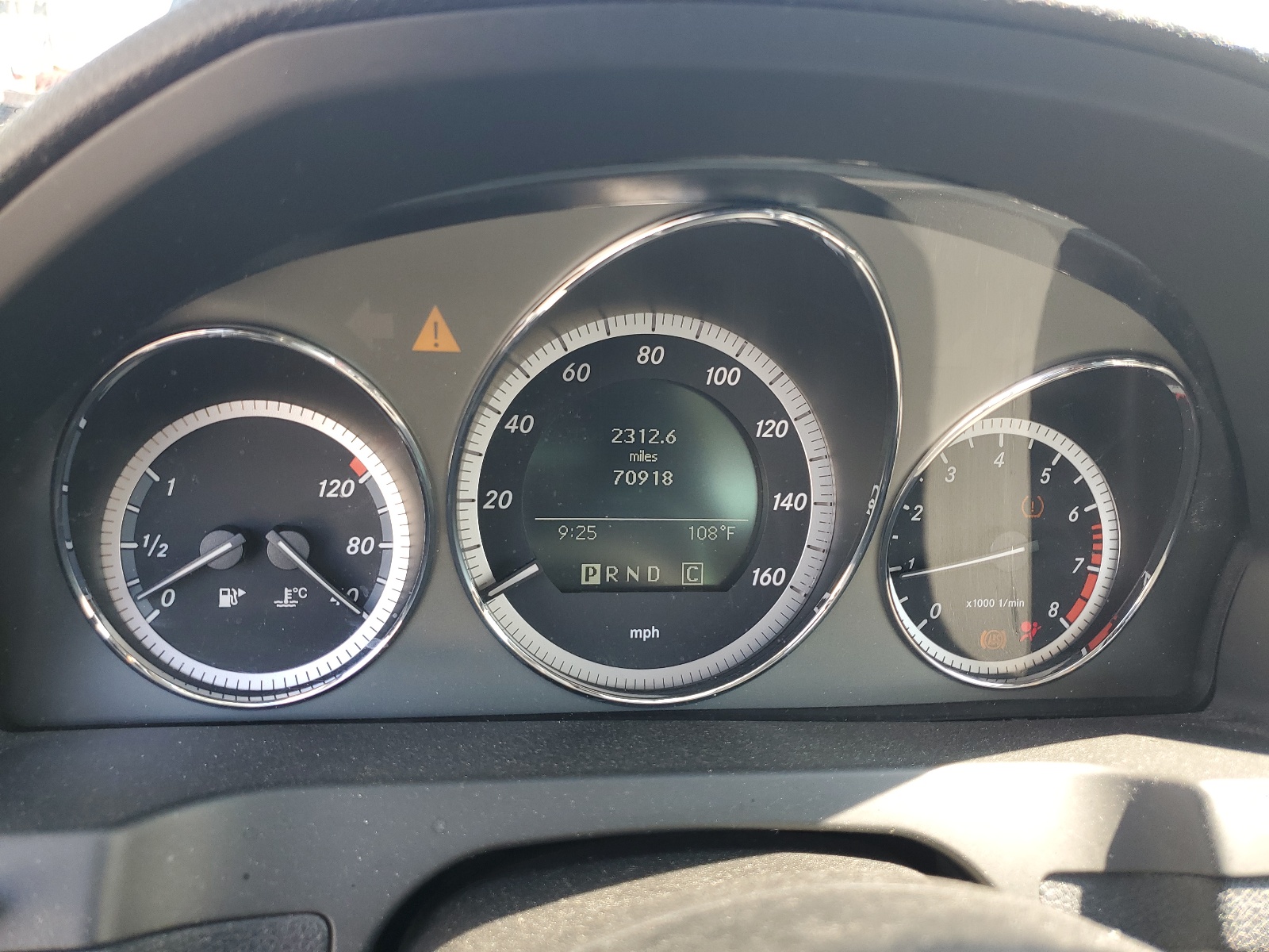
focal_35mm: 26
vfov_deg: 53.1
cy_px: 476
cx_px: 634
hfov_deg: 67.3
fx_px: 953
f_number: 1.5
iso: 50
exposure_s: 1/122
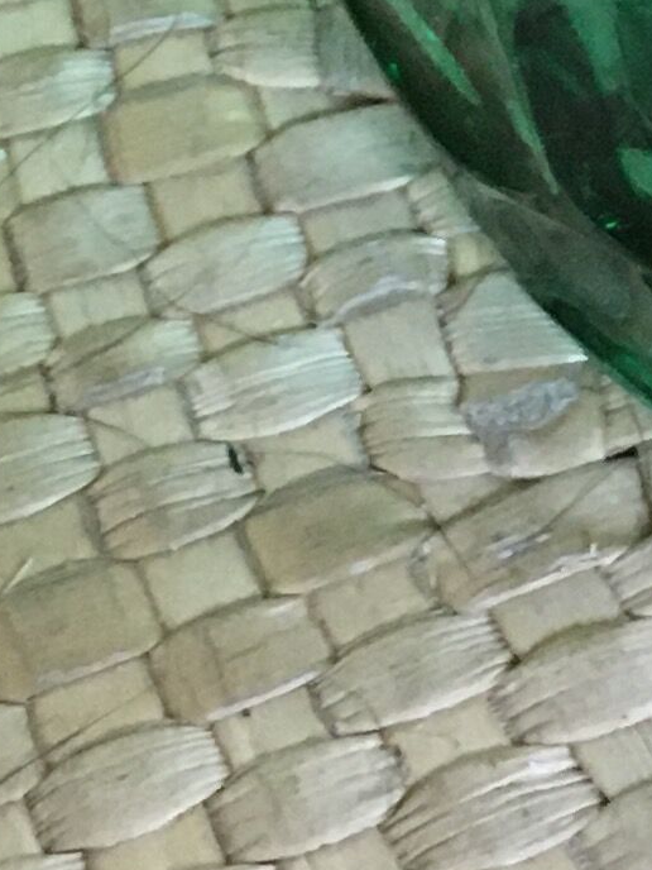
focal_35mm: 170
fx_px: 4269
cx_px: 963
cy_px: -819
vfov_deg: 10.7
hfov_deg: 8.5
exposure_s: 1/20
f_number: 2.2
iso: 200
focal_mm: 4.15
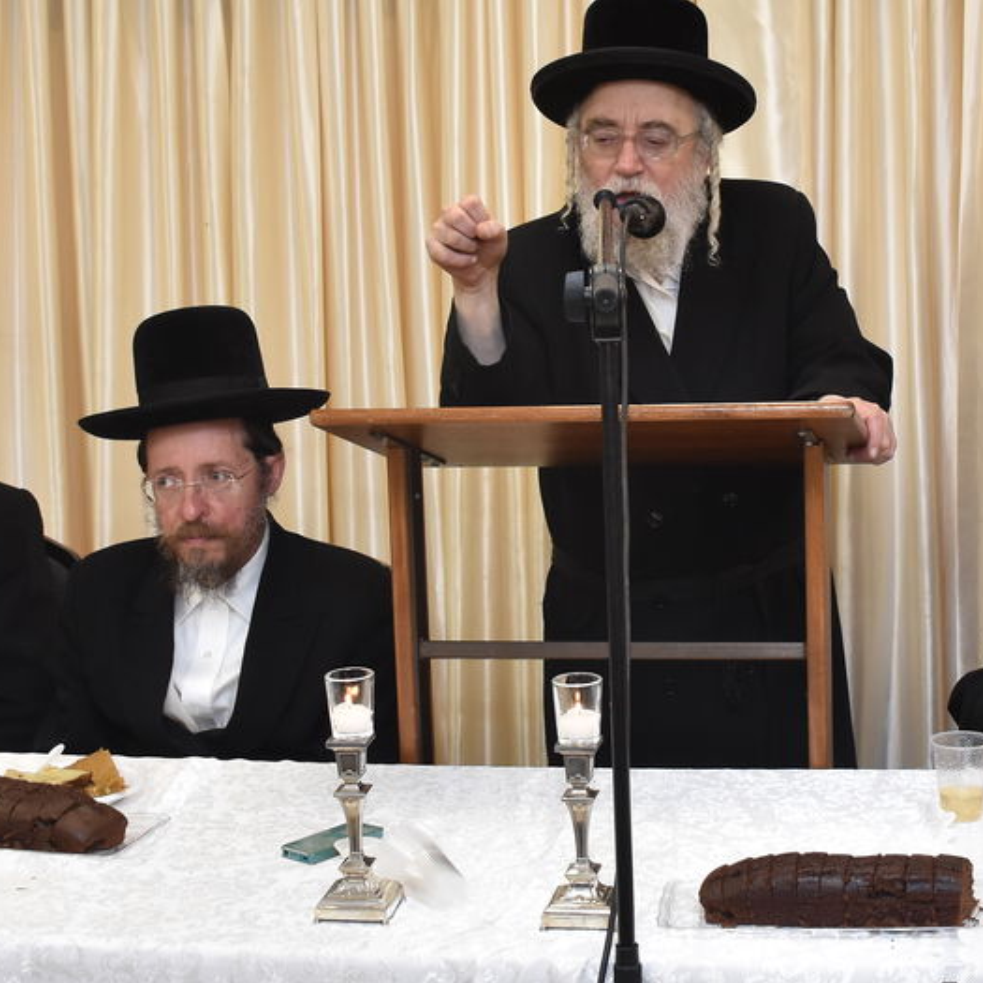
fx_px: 2185
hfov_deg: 25.2
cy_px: 287
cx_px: 685
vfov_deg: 25.2
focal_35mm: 68
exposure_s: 1/125
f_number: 5.6
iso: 1000
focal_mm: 20
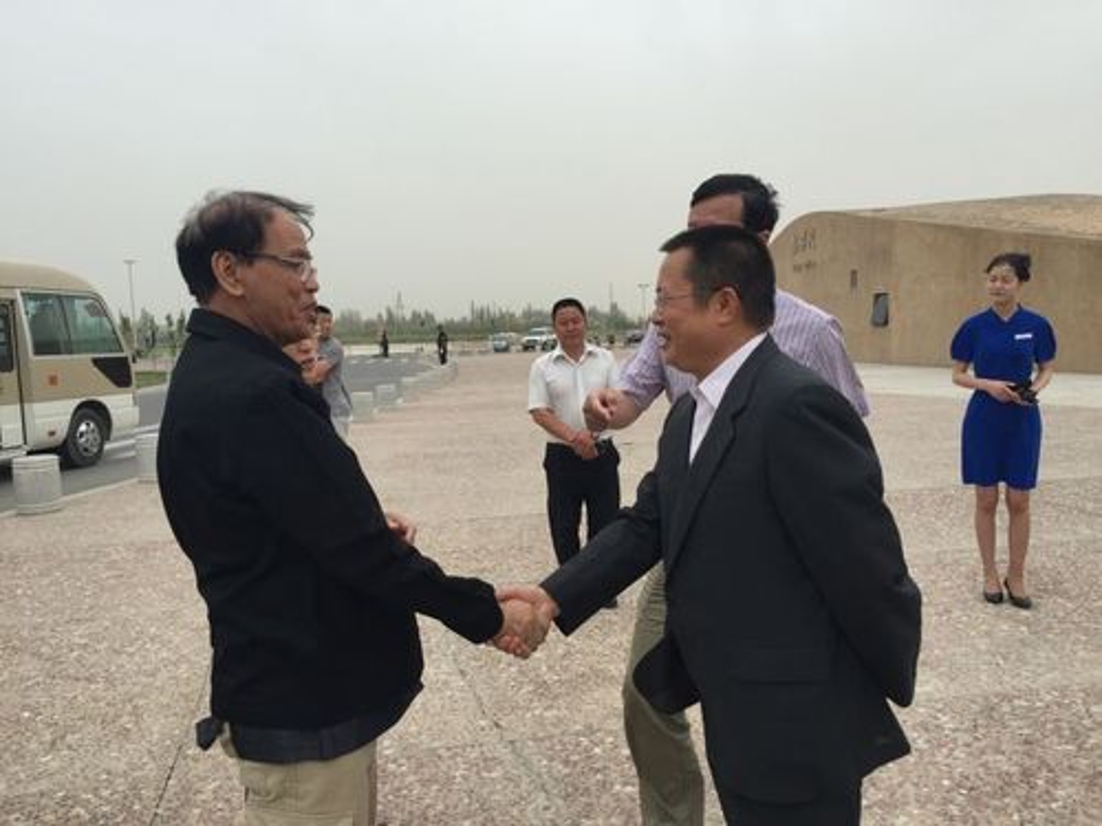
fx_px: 923
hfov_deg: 61.7
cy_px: 413
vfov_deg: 48.2
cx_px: 551
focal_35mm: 29
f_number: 2.2
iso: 32
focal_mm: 4.15
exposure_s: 1/1980
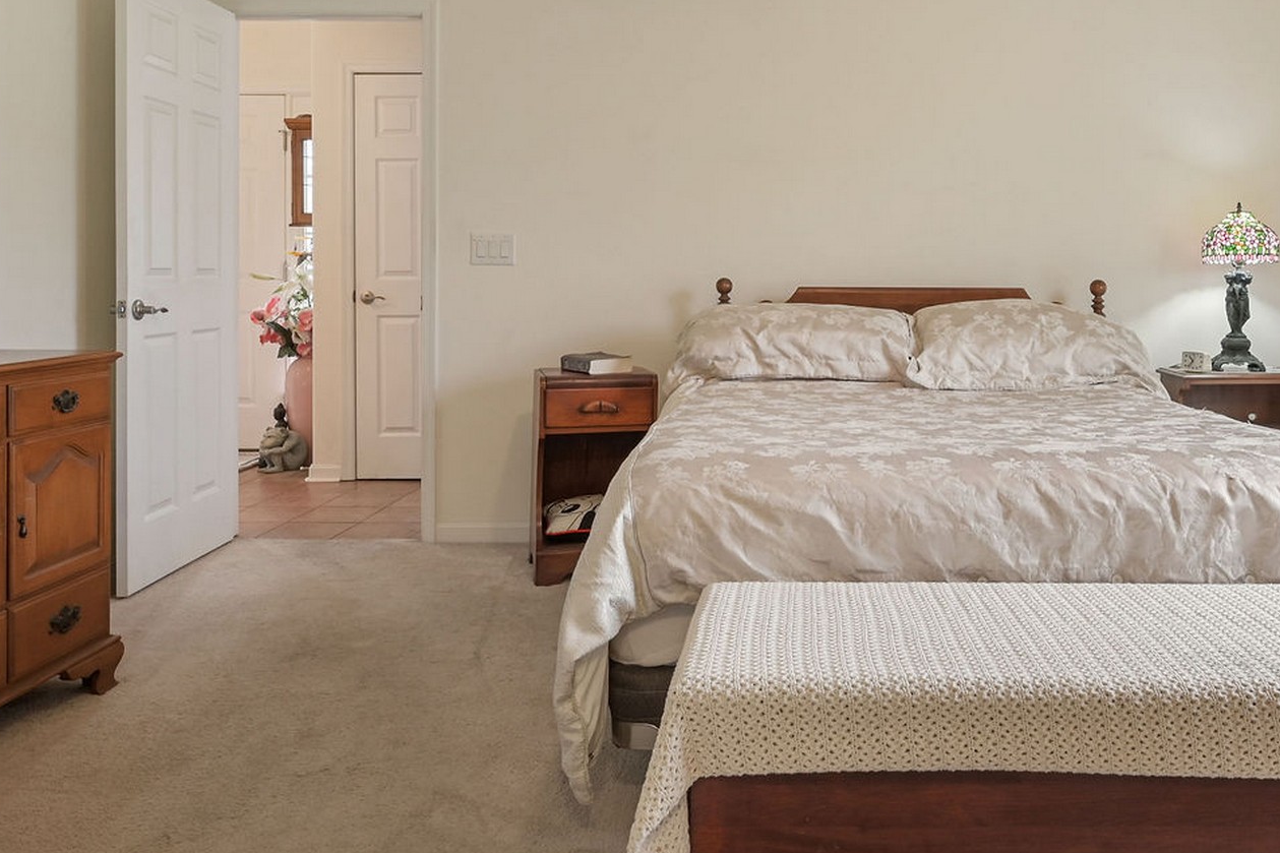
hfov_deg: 61.1
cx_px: 804
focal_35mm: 30
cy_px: 268
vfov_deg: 42.9
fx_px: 1066
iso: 320
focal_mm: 14
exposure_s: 1/2.5
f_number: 8
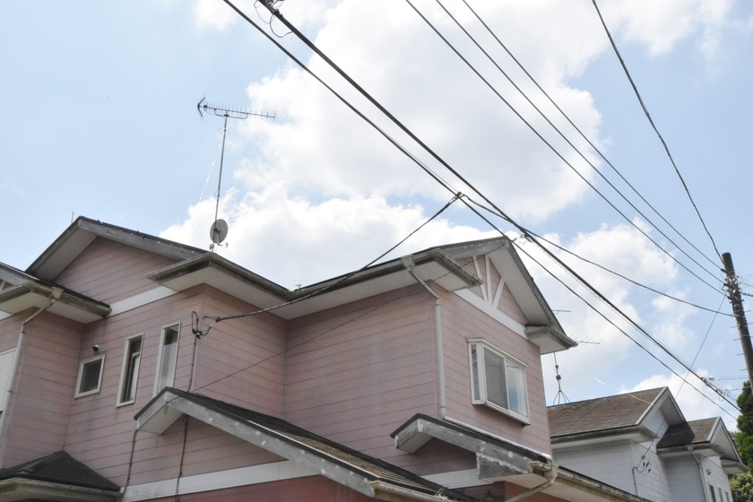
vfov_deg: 36.9
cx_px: 376
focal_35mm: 36
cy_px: 251
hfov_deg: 53.1
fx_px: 753
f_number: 29
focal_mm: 24
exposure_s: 1/400
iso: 2000
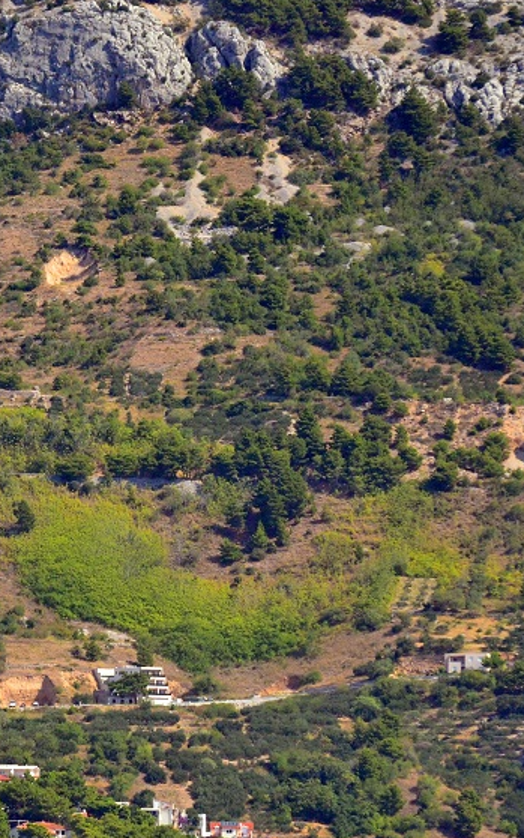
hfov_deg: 3.1
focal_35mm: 424
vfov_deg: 5.0
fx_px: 9681
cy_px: 437
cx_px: -110
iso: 1800
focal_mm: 155
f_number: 5.6
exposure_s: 1/8000
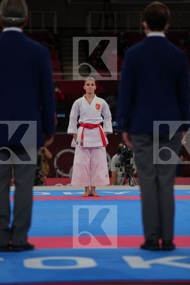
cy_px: 142
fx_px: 1219
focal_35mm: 154
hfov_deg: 8.9
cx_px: 95
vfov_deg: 13.3
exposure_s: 1/1000
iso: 320
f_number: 2.8
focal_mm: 154
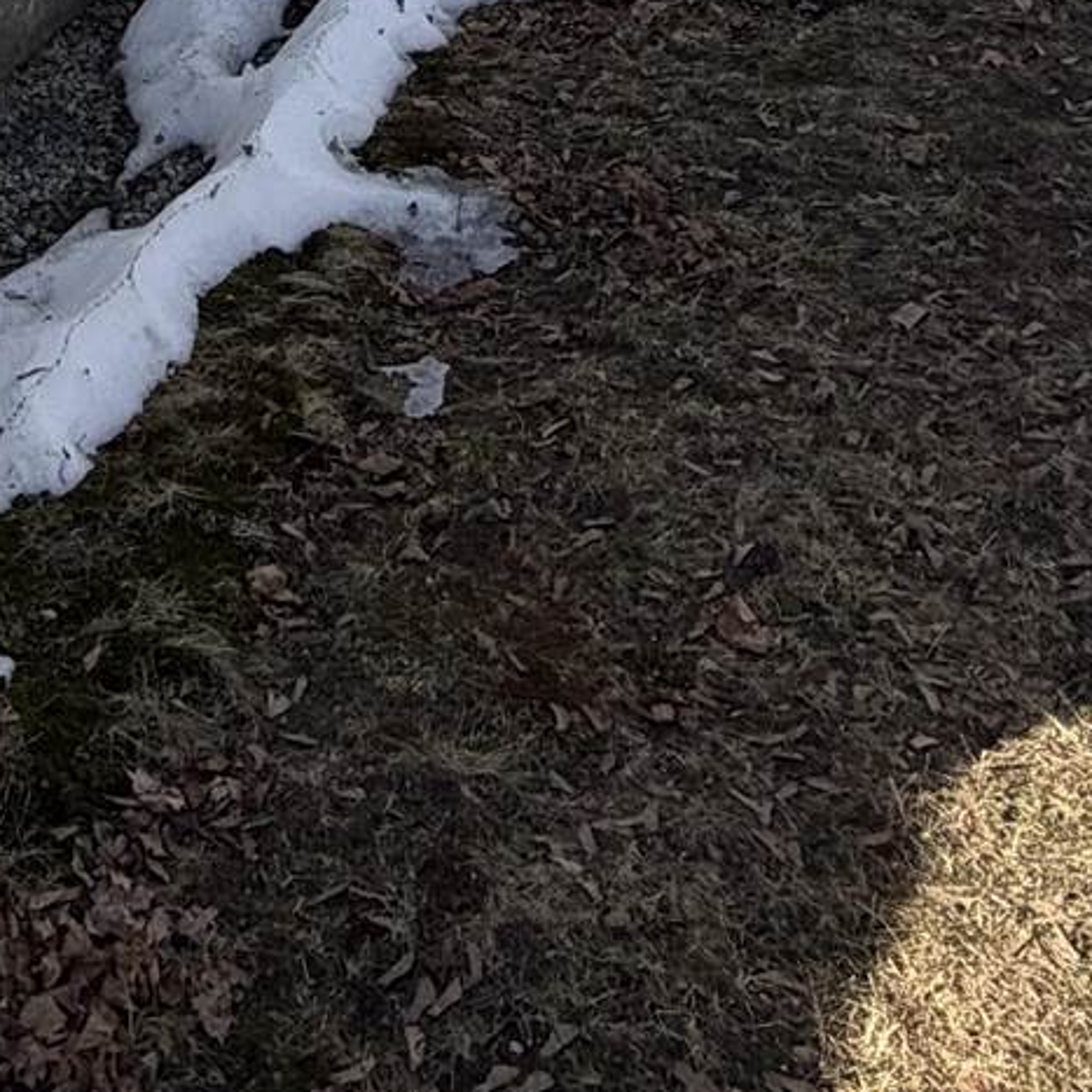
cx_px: 199
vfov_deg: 24.8
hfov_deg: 27.5
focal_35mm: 61
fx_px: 2177
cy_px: -295
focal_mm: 2.22
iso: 40
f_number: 2.2
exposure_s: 1/770
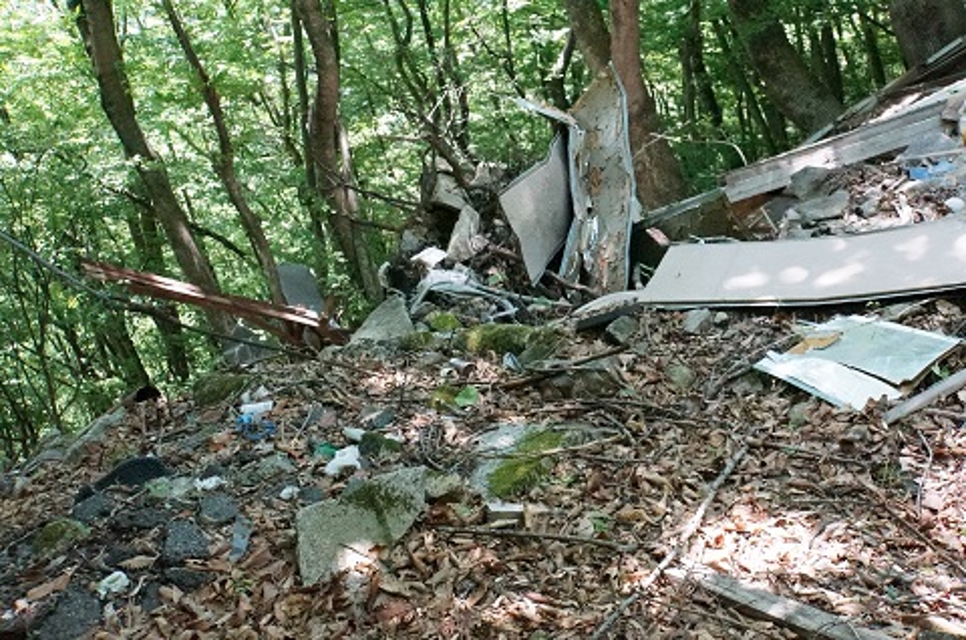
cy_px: 320
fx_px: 1257
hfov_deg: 42.0
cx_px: 483
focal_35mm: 47
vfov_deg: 28.6
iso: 12800
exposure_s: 1/1000
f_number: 8
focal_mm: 31.3
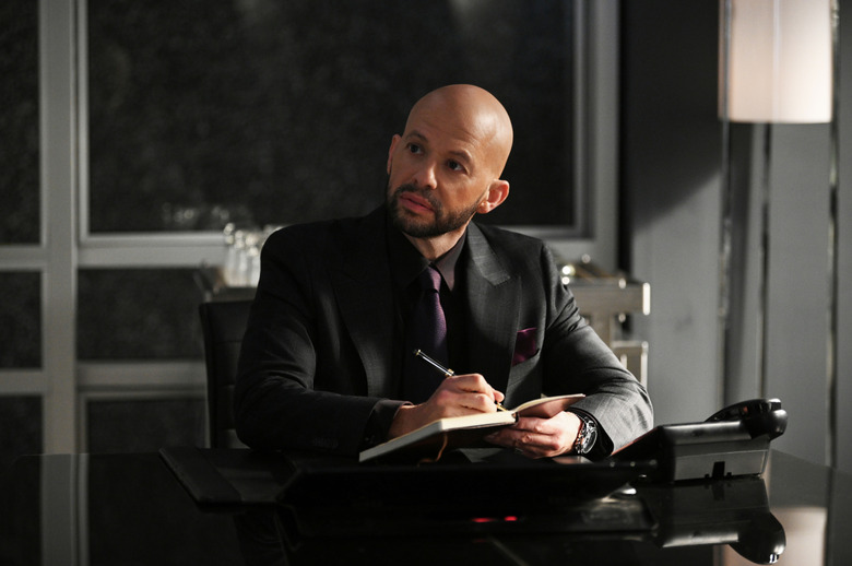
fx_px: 3191
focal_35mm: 135
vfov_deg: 10.1
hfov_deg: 15.2
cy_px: 283
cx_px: 426
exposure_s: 1/125
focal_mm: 135
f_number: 2.8
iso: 3200
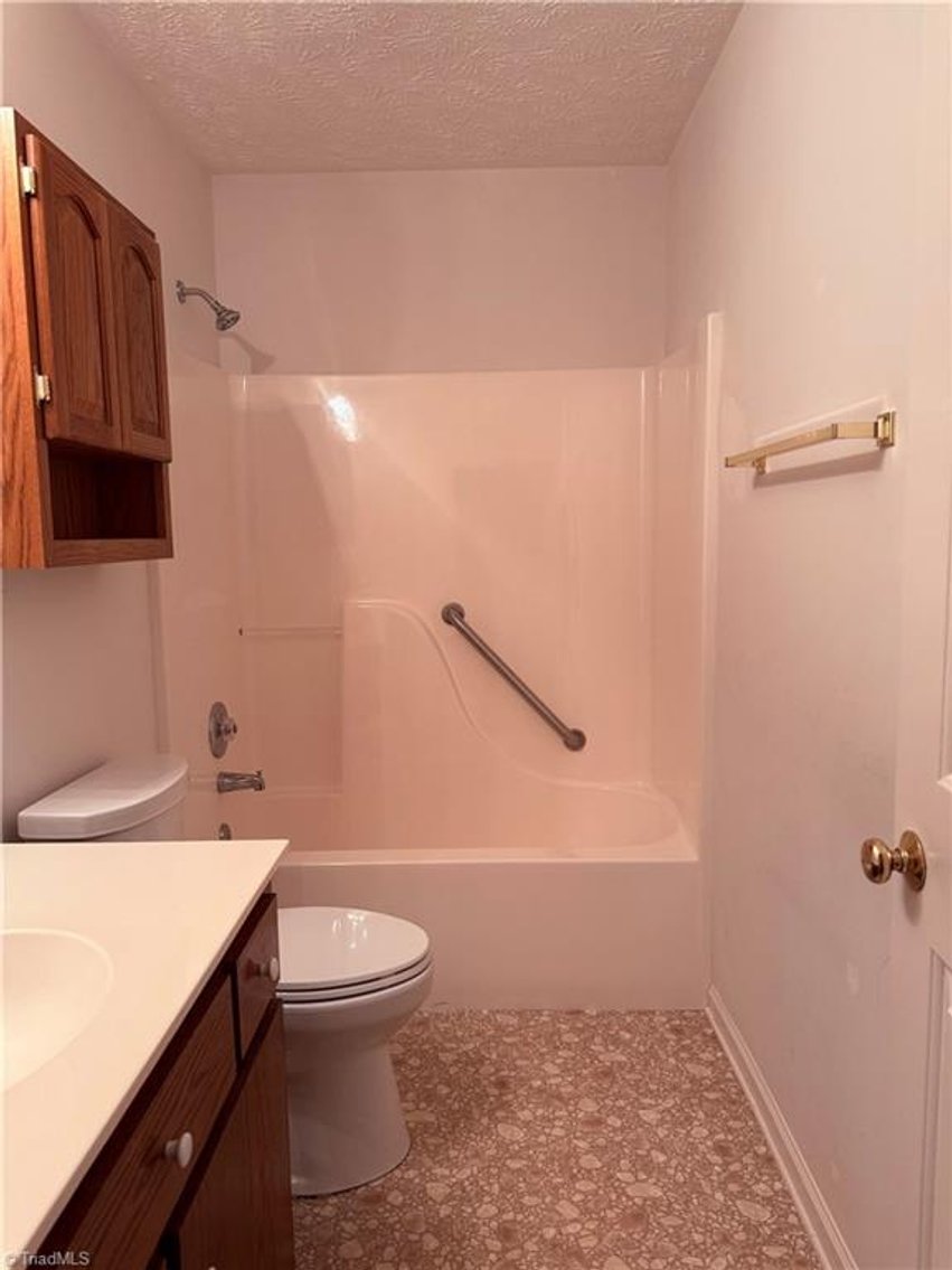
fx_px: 880
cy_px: 635
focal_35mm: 24
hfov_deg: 56.8
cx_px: 476
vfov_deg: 71.6
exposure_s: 1/120
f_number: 1.78
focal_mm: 6.76
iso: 200
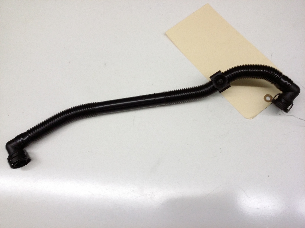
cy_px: 114
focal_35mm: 32
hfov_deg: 56.8
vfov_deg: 44.2
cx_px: 152
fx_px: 282
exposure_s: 1/24
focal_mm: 3.4
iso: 160
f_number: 2.4
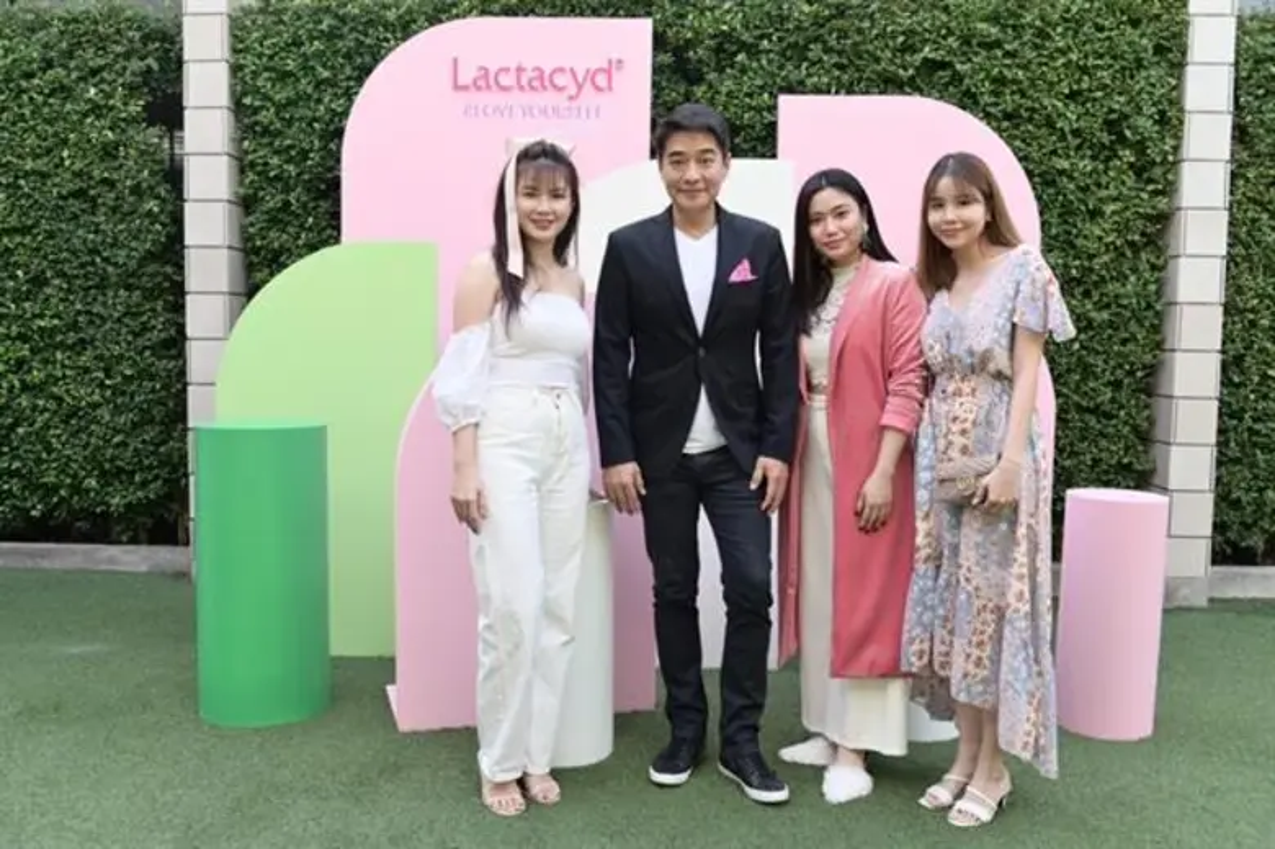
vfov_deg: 43.6
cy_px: 424
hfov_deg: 62.0
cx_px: 638
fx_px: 1062
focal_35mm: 30
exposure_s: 1/160
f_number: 5.6
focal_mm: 30
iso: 320
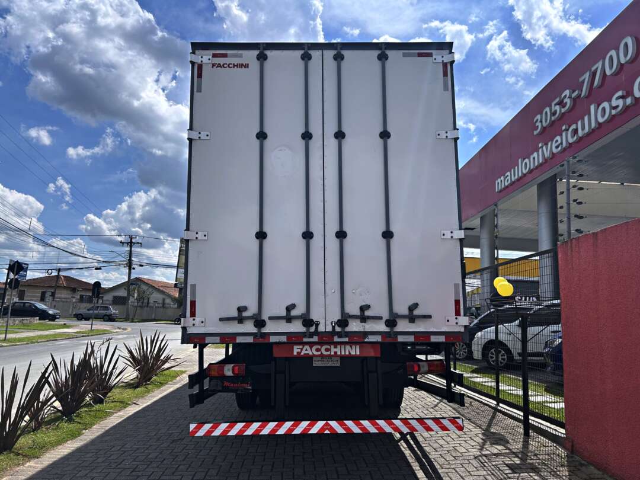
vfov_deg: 53.1
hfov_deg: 67.3
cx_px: 320
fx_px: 481
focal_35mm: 26
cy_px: 240
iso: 50
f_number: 1.5
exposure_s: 1/5319
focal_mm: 5.7
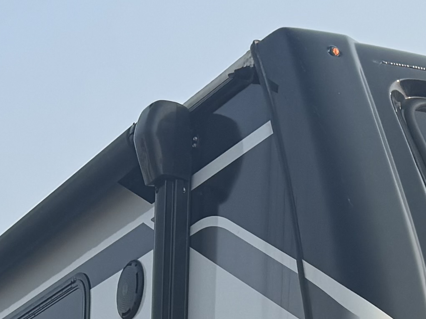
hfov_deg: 14.7
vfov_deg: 9.7
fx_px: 1649
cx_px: 257
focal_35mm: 134
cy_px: 784
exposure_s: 1/1980
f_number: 1.78
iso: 80
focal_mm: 6.76
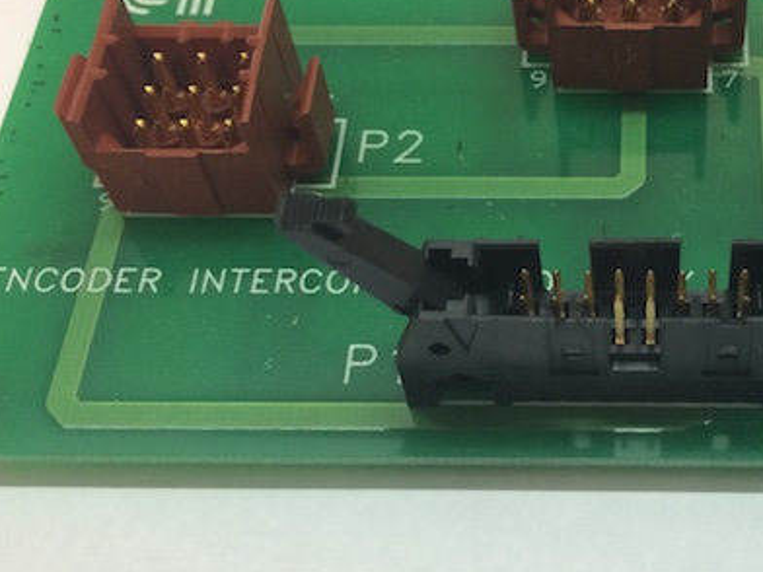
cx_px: 637
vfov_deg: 25.2
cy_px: 247
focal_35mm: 58
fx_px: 1278
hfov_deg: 32.1
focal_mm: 4.15
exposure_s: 1/33
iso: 64
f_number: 2.2
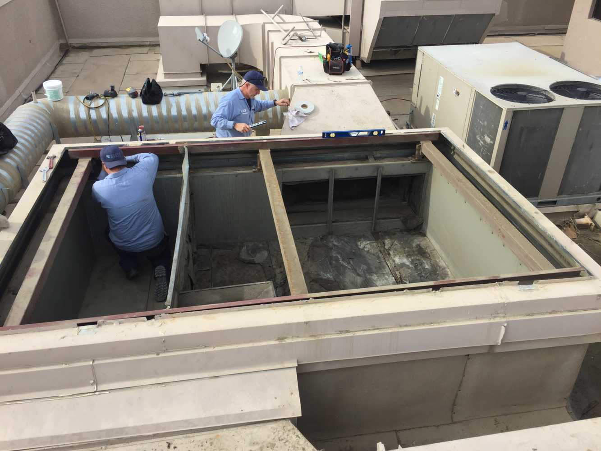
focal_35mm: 29
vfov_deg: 48.2
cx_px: 300
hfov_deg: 61.7
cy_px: 226
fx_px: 504
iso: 32
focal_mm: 4.15
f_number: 2.2
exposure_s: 1/1236
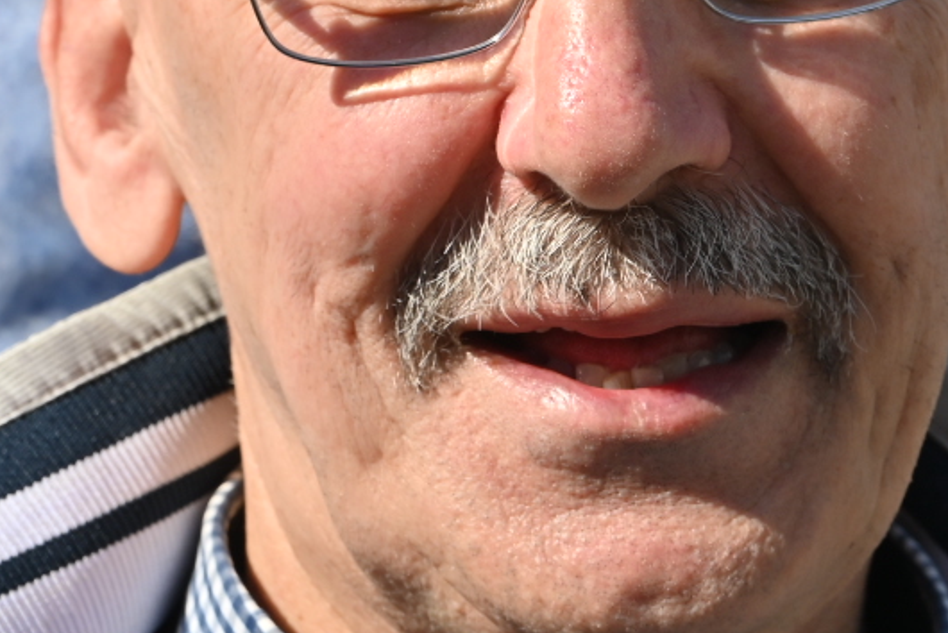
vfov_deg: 4.1
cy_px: 80
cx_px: 710
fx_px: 8852
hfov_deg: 6.1
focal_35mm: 336
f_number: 9
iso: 100
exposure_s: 1/320
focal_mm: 110
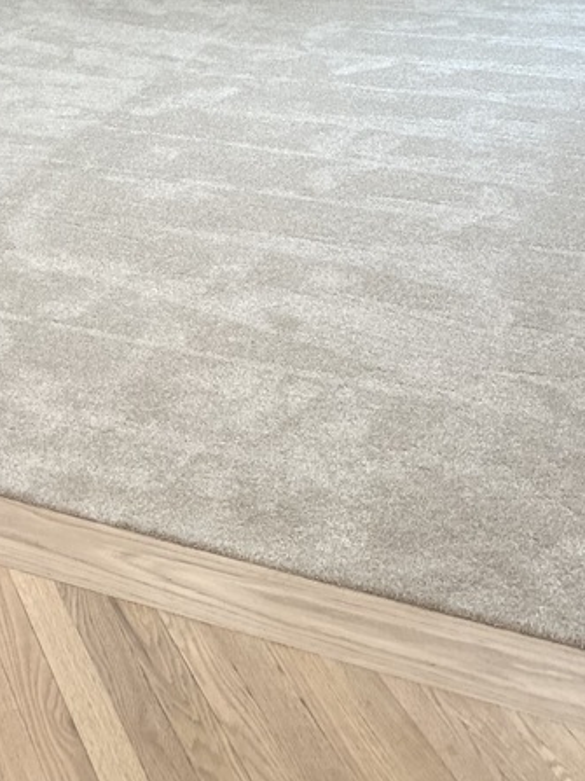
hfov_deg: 25.0
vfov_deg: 30.1
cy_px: -63
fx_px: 1308
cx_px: 152
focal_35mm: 58
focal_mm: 6.86
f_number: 1.78
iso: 200
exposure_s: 1/120
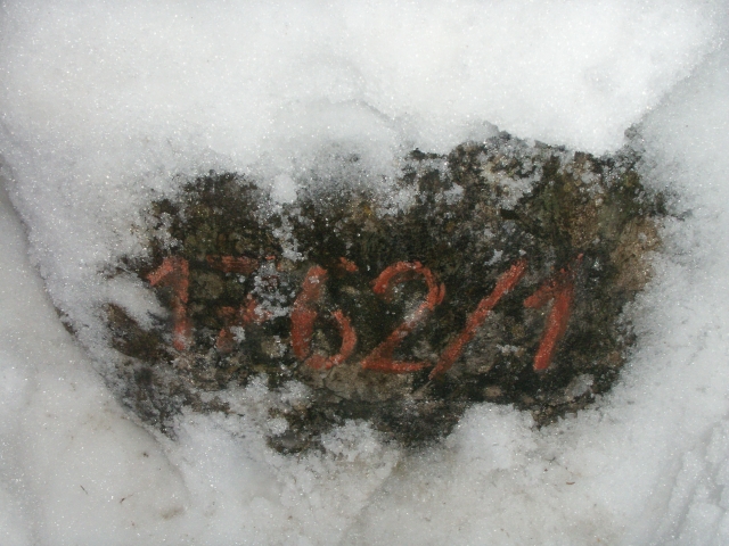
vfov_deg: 38.7
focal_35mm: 37
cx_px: 364
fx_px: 779
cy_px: 273
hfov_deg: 50.1
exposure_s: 1/250
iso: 160
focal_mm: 7.7
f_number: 7.1
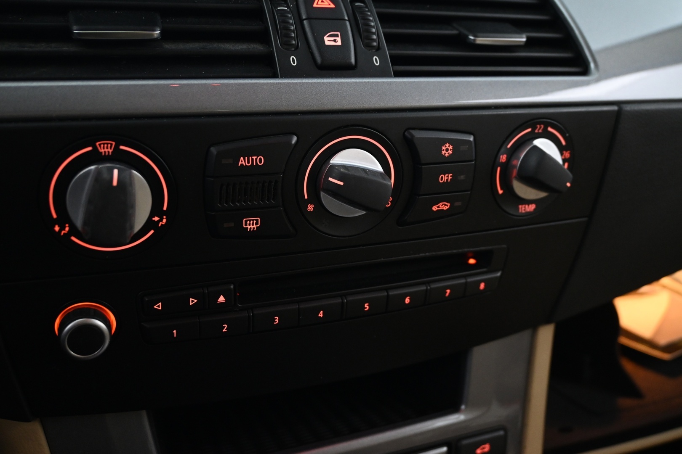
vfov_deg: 40.8
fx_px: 611
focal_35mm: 32
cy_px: 227
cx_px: 341
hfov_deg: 58.3
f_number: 4
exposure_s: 1/8
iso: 1600
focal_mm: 21.5
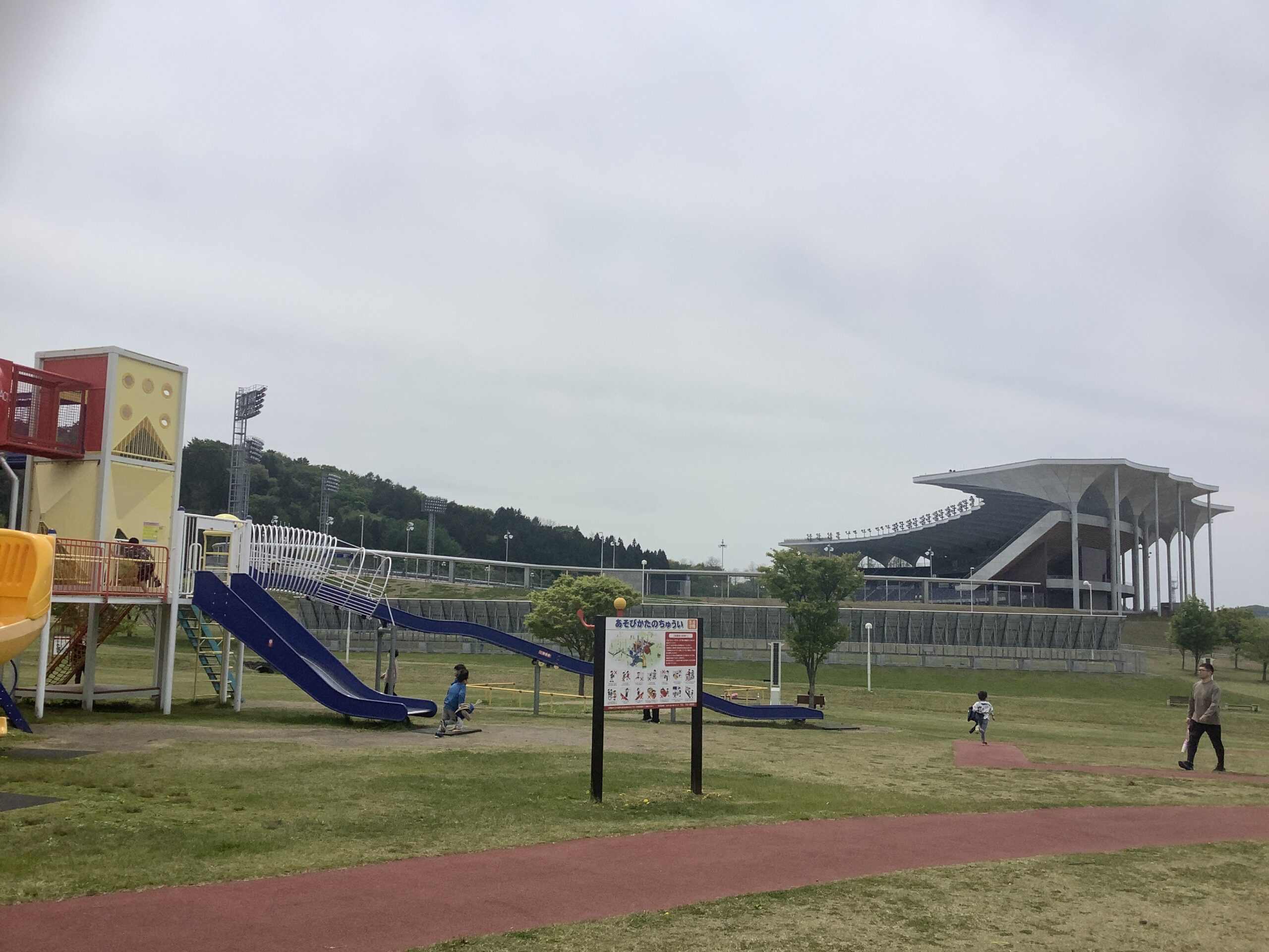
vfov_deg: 45.4
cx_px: 634
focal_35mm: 31
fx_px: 1136
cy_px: 476
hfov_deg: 58.4
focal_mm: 3.3
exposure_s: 1/3704
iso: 25
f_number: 2.4
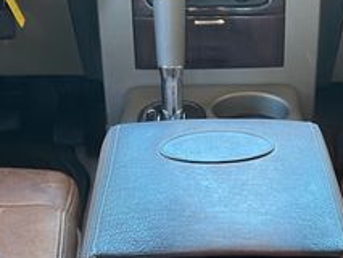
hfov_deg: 24.9
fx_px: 773
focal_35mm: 78
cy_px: 316
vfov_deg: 17.9
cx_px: 219
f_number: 1.5
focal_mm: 5.7
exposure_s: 1/60
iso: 160
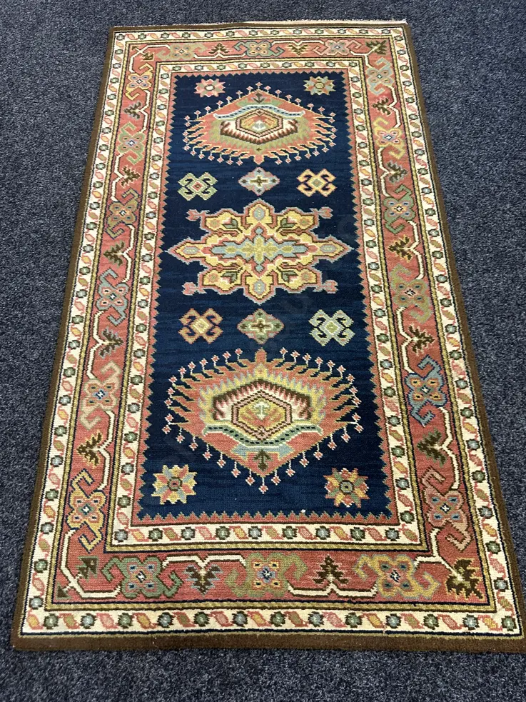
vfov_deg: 69.4
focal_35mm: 25
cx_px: 257
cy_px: 354
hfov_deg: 54.9
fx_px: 507
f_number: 1.78
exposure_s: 1/50
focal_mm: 6.86
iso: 250
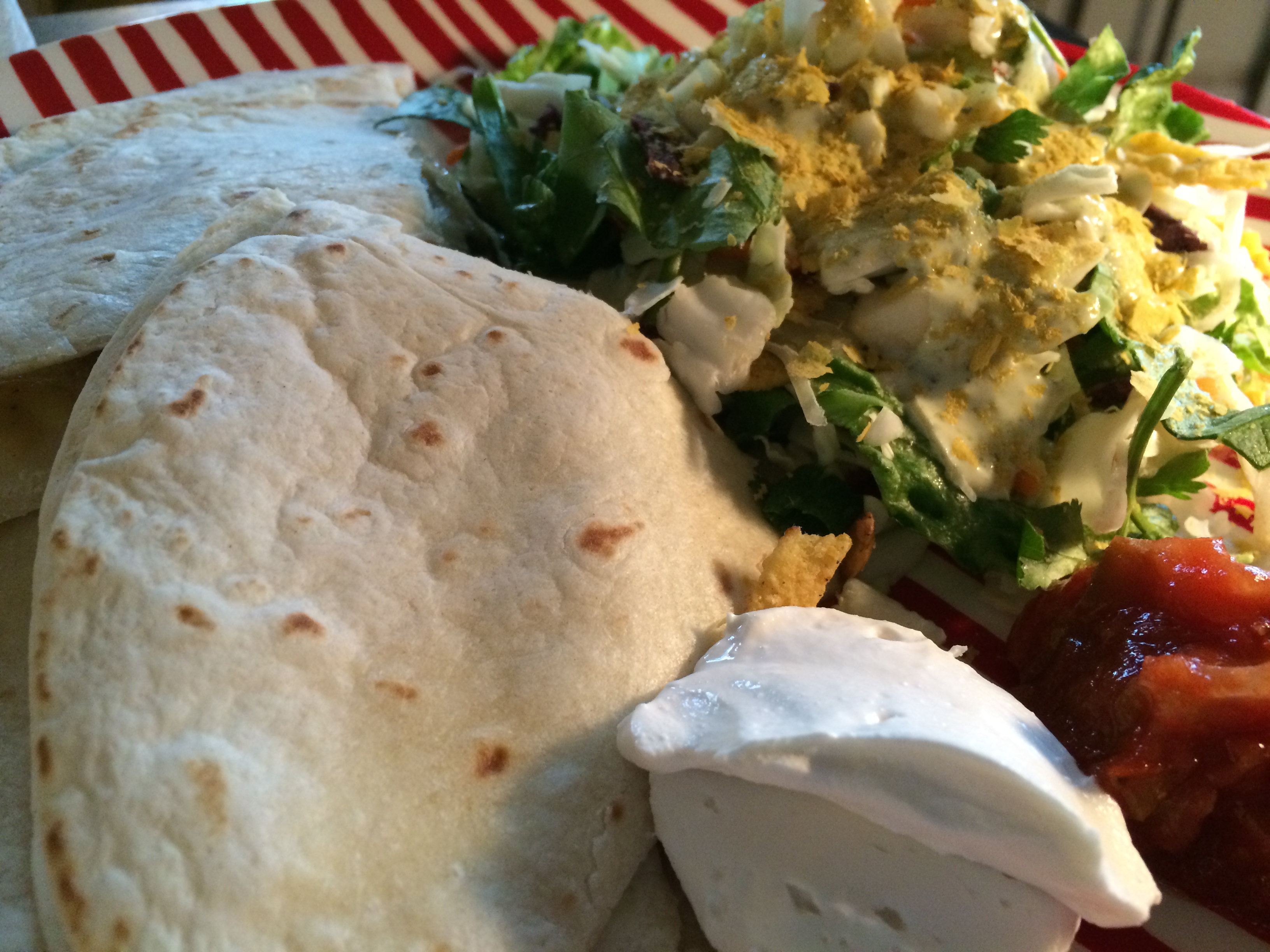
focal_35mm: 30
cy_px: 476
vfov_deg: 46.8
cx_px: 635
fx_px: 1101
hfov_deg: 60.0
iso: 250
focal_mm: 4.12
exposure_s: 1/30
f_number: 2.2
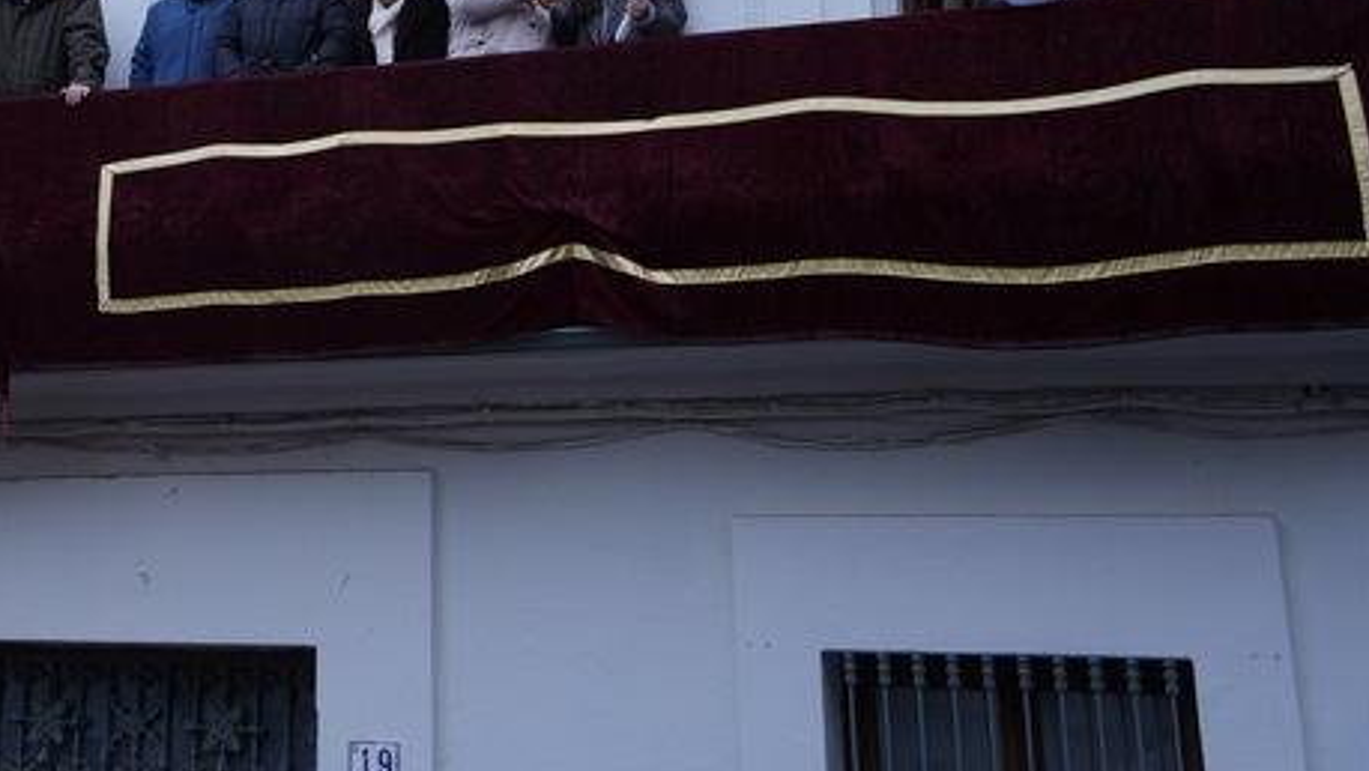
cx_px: 230
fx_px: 2324
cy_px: -10
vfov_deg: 18.3
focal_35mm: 64
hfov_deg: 31.8
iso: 125
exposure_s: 1/40
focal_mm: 35
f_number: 3.2
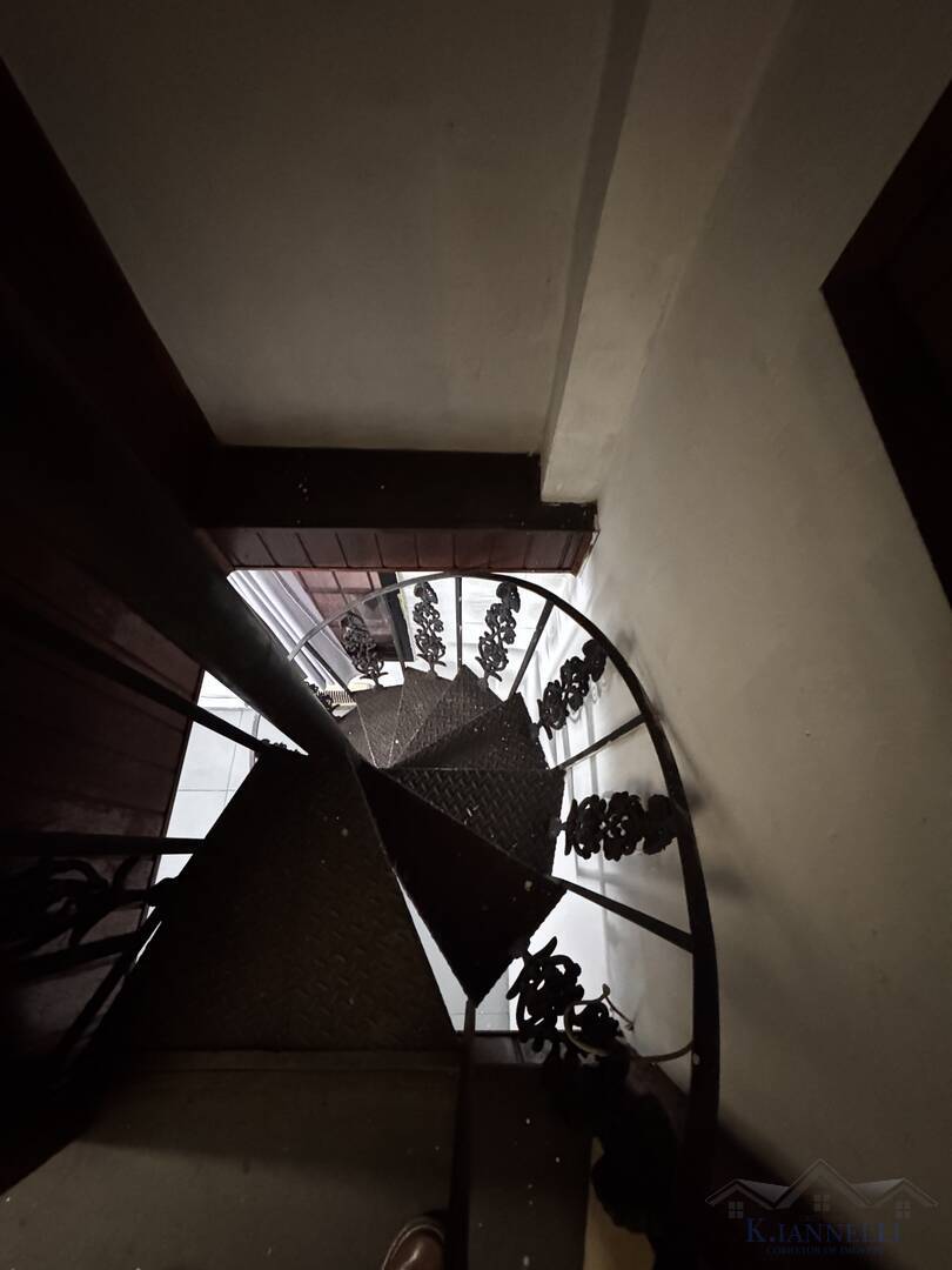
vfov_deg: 102.1
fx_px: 513
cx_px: 476
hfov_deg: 85.7
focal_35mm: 14
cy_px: 635
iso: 2000
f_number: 2.2
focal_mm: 2.22
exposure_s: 1/30
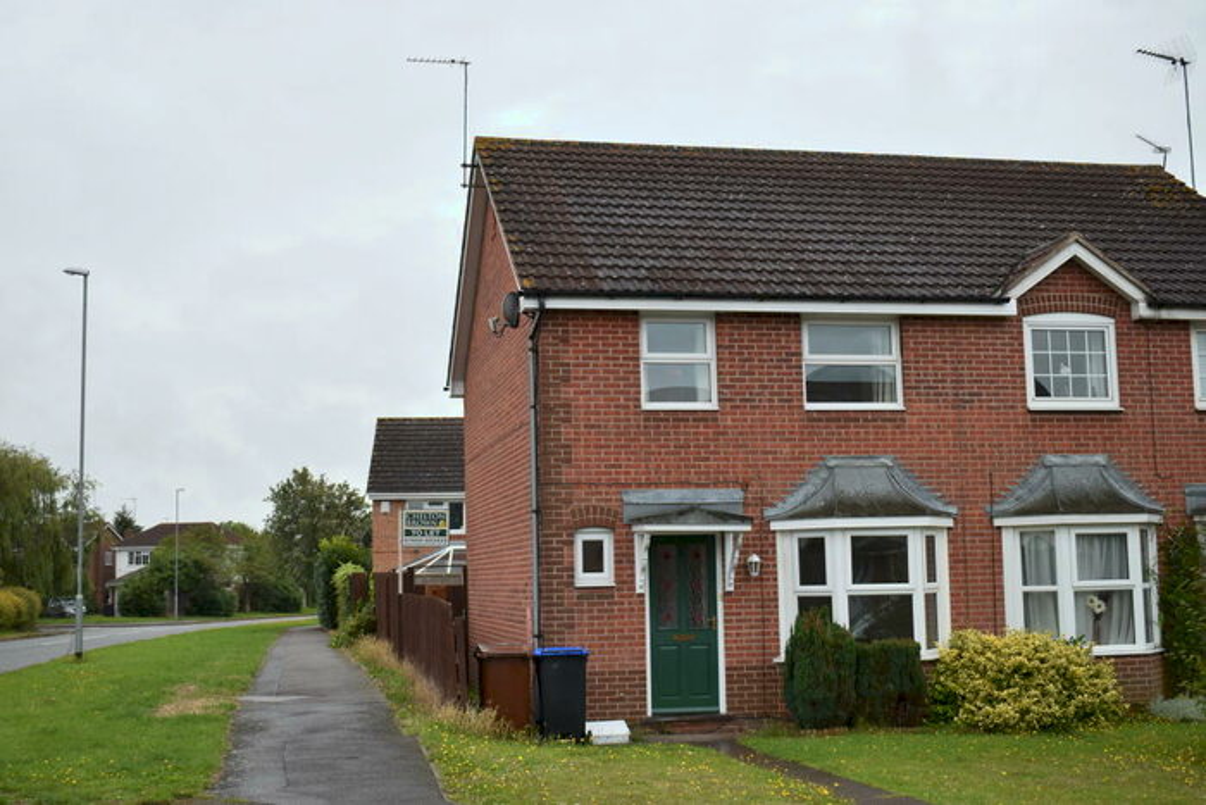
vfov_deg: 30.9
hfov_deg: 45.0
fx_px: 1457
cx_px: 603
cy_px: 402
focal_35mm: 44
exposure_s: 1/200
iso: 100
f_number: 5.6
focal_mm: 29
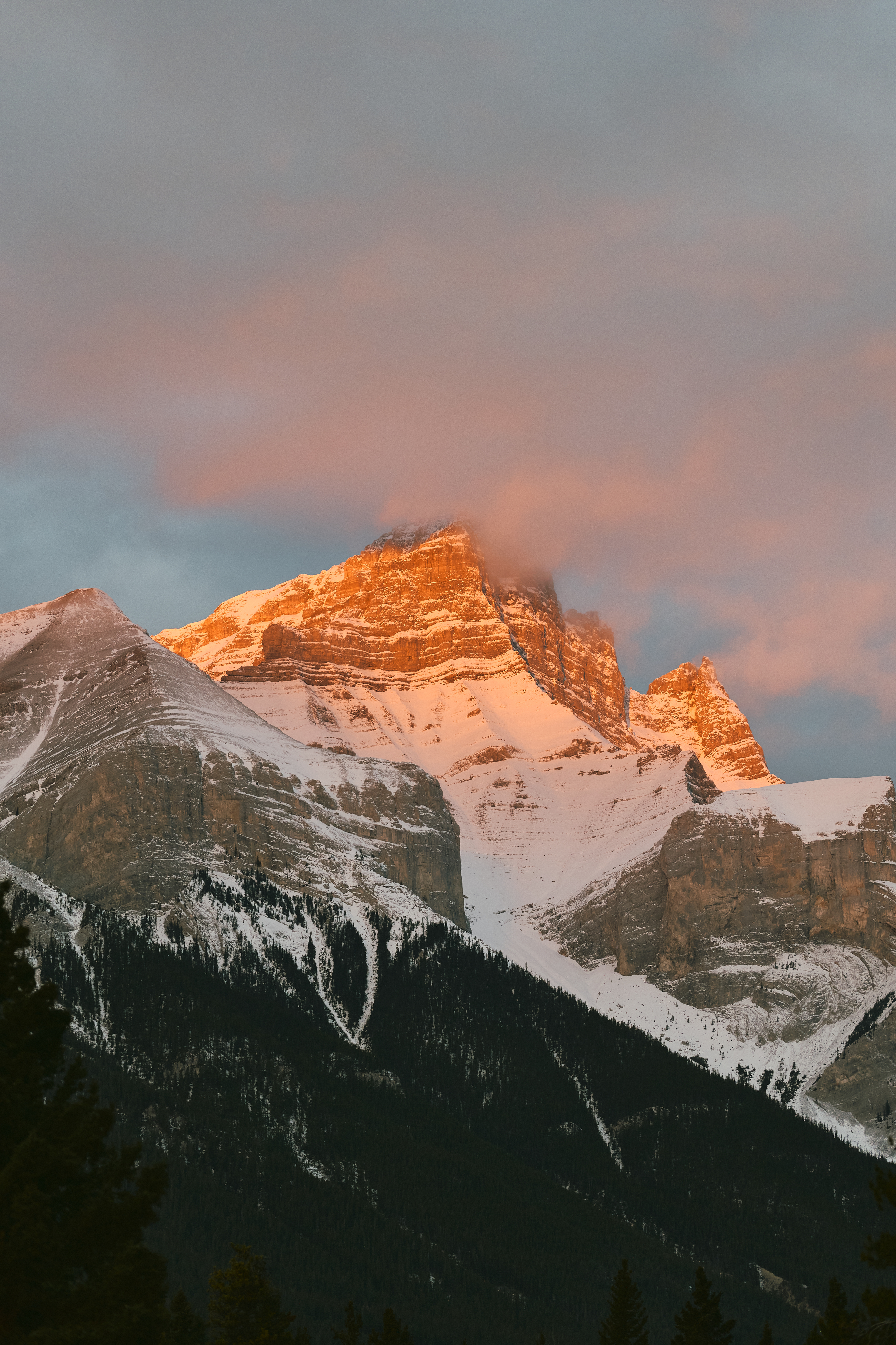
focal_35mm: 138
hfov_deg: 9.9
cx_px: 448
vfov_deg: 14.9
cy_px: 672
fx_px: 5152
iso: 1600
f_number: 4
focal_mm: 138
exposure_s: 1/320
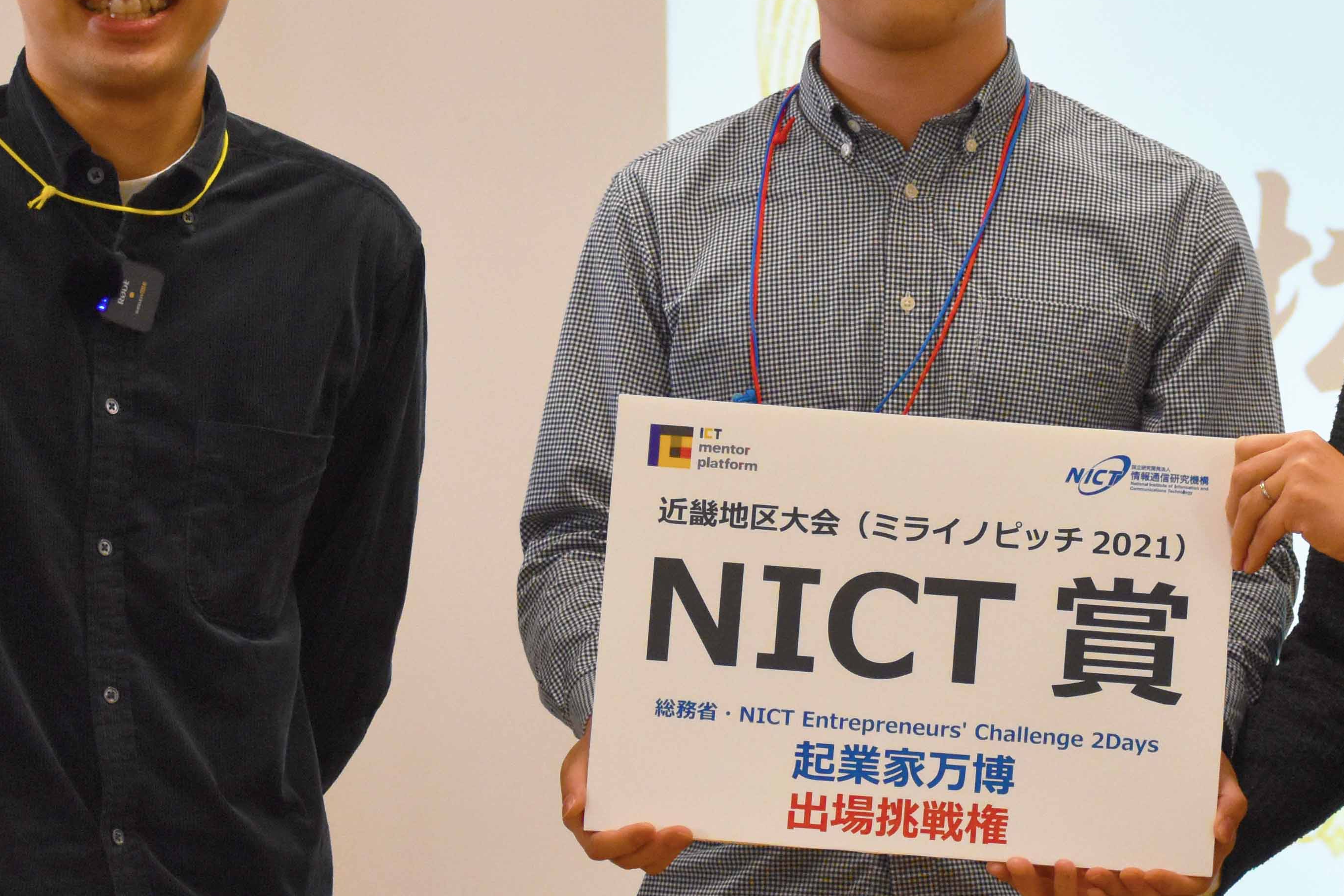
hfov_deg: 8.9
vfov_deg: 5.9
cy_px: 356
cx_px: 894
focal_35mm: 231
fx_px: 8623
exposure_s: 1/500
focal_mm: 70
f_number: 4.5
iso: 2200
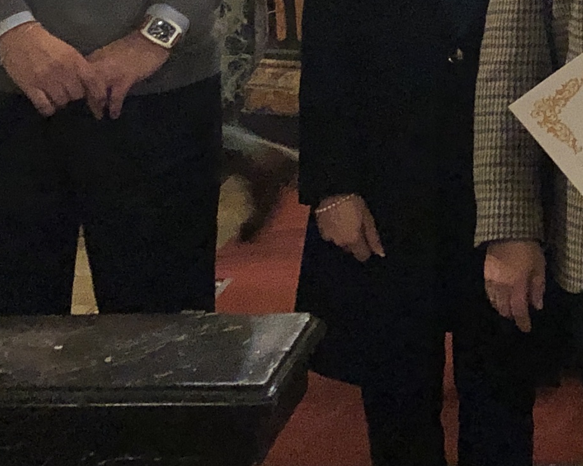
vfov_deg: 12.5
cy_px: -124
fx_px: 2071
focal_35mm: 120
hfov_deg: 15.3
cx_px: 755
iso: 100
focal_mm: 3.99
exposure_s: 1/5
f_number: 1.8
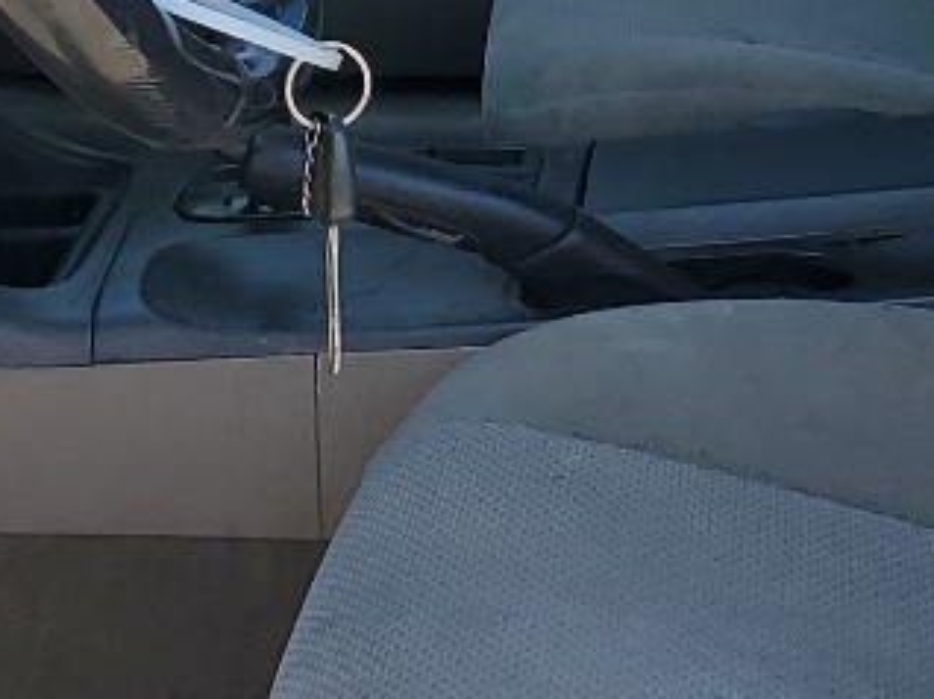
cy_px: 18
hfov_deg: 15.1
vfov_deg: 11.2
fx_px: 3532
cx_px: 502
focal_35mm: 131
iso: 50
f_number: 1.5
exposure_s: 1/1000
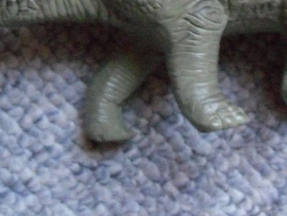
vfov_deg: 16.3
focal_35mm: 89
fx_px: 738
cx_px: 242
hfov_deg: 21.6
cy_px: 7
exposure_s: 1/11
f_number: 3.5
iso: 800
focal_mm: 6.3
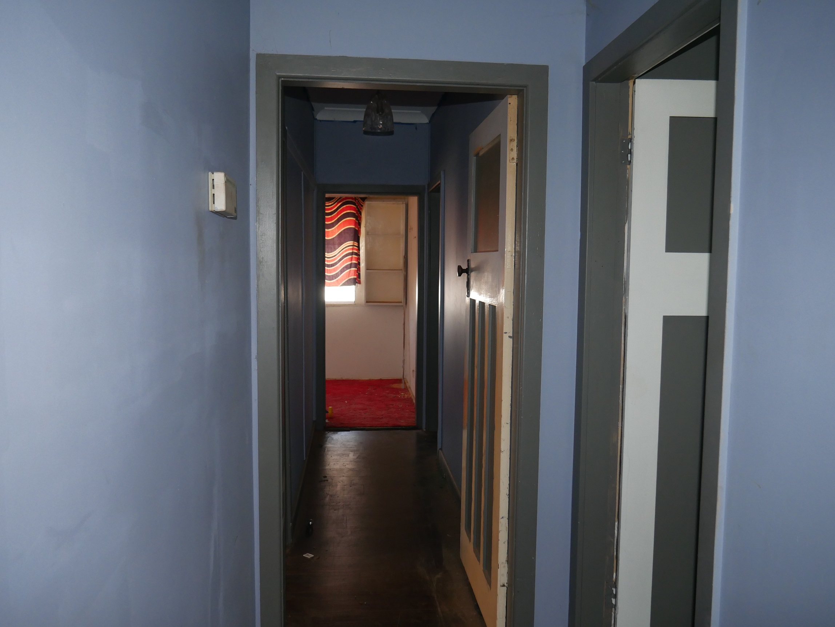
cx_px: 418
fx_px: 676
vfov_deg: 49.8
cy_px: 314
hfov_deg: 63.4
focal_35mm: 28
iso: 800
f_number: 3.5
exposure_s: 1/125
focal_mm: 14
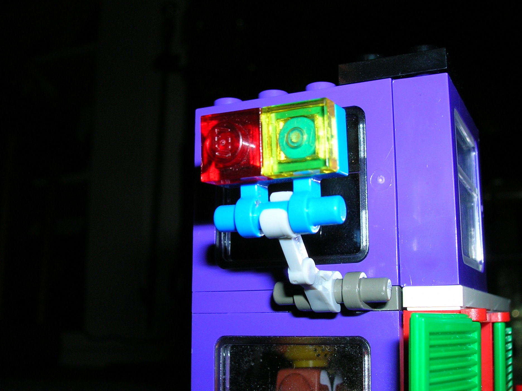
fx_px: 663
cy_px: 217
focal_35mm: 44
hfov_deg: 42.9
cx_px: 283
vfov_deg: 32.8
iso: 50
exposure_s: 1/60.1
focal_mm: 6
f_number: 4.9
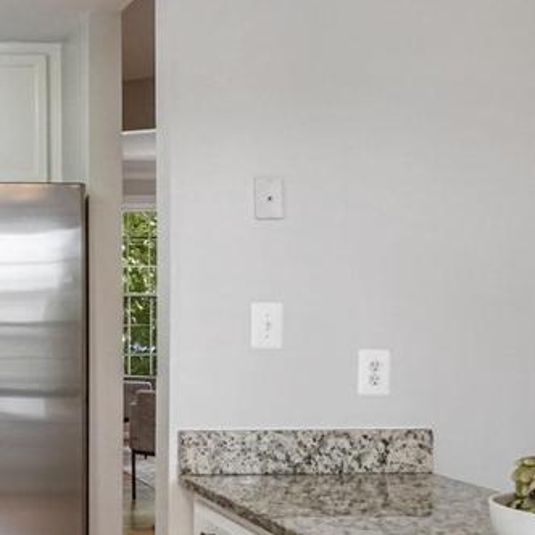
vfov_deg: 29.1
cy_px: 293
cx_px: -168
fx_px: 1032
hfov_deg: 25.0
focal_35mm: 59
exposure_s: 1/1250
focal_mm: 16
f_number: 8
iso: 1250
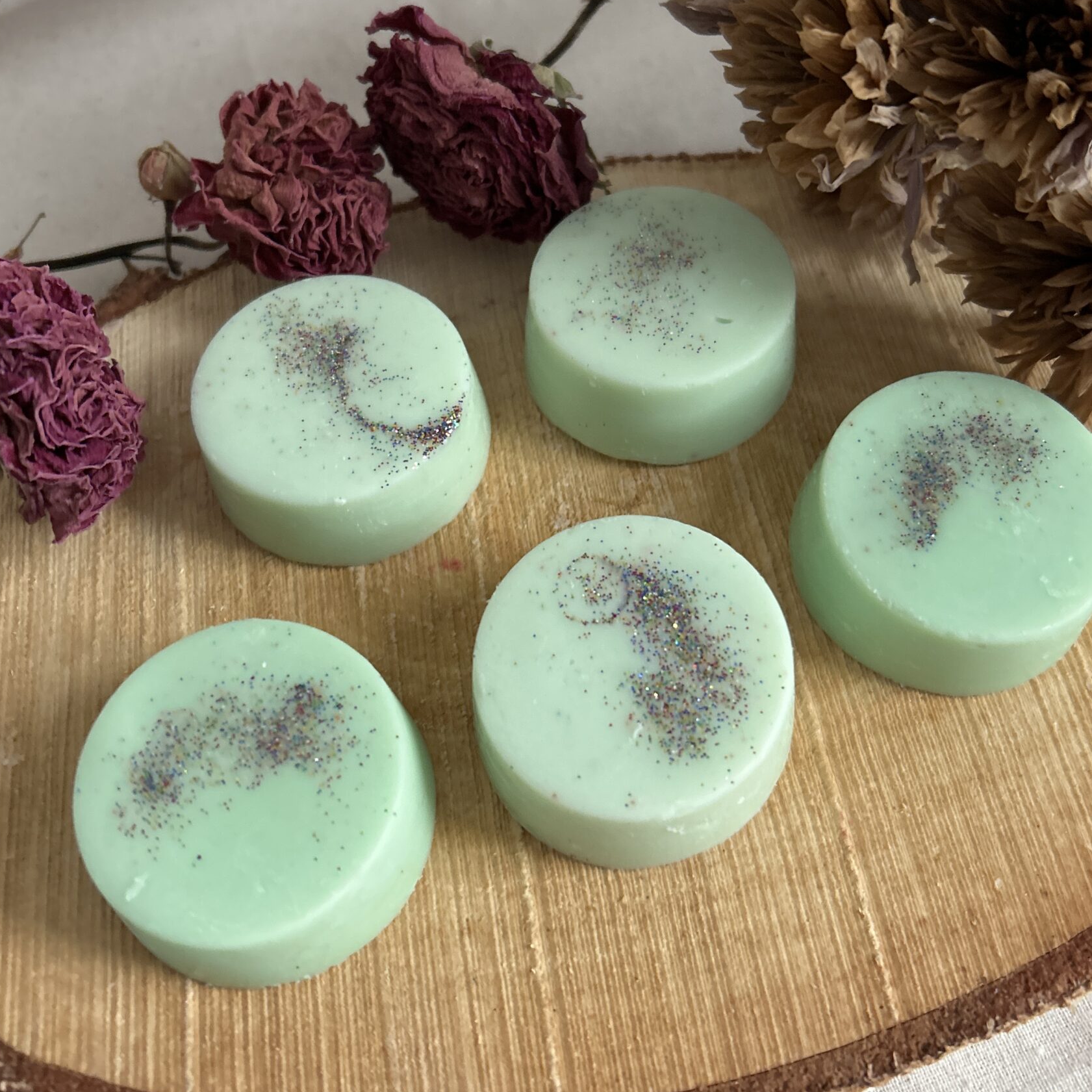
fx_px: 1249
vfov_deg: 47.0
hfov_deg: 47.1
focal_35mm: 35
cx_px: 603
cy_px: 442
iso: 400
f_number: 1.5
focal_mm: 5.7
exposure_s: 1/60
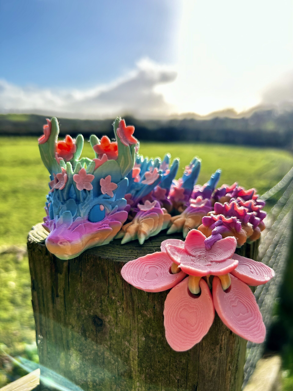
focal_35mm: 26
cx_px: 146
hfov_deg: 53.1
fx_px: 293
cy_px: 196
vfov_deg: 67.3
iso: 50
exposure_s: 1/1645
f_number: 1.5
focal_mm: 5.7
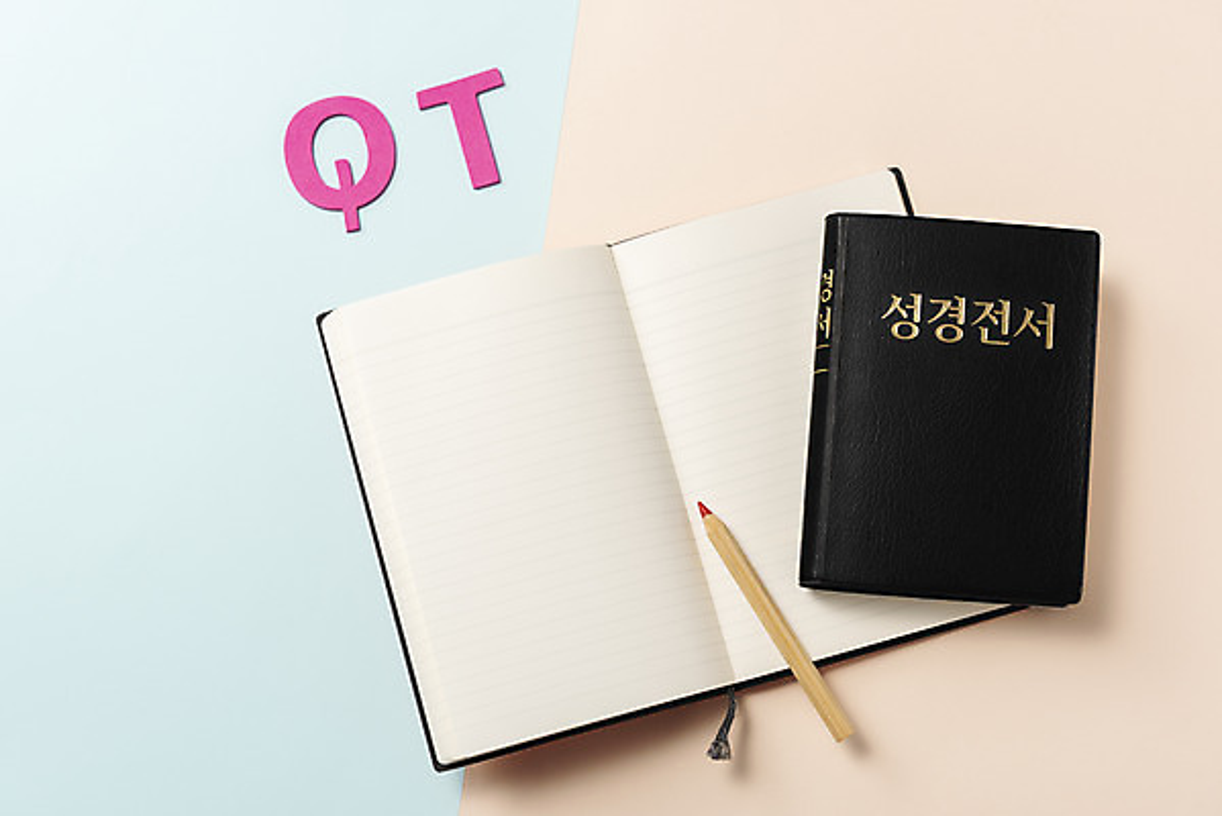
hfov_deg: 30.9
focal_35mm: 65
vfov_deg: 20.9
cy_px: 408
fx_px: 2207
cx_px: 611
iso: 100
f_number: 11
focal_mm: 65
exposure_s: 1/125
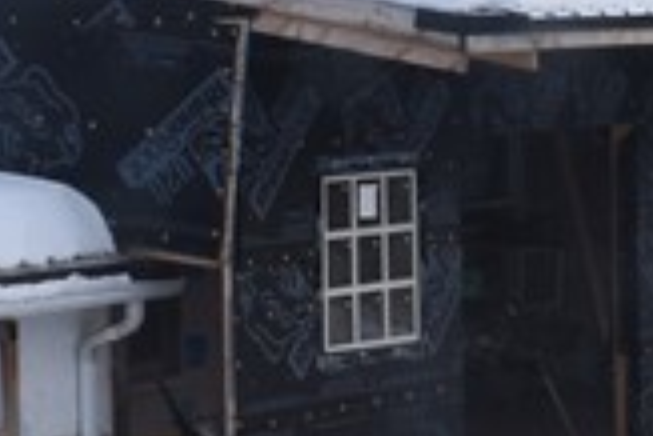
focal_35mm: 229
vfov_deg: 6.0
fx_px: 4163
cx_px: 817
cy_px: 228
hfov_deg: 8.8
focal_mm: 23
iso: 125
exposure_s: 1/250
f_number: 8
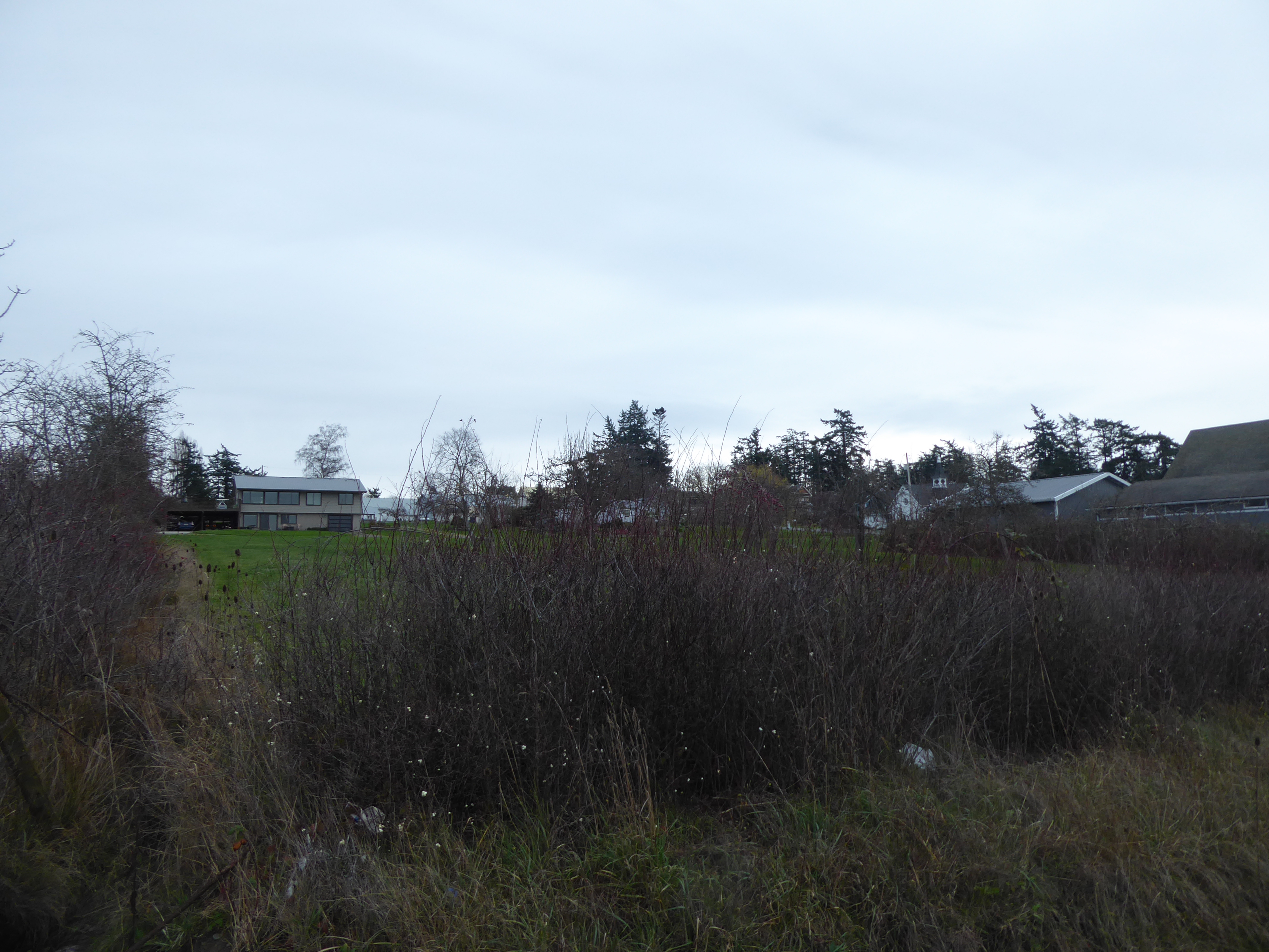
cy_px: 476
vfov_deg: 56.8
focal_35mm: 24
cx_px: 634
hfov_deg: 71.6
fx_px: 880
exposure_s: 1/160
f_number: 3.3
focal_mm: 4.3
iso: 80
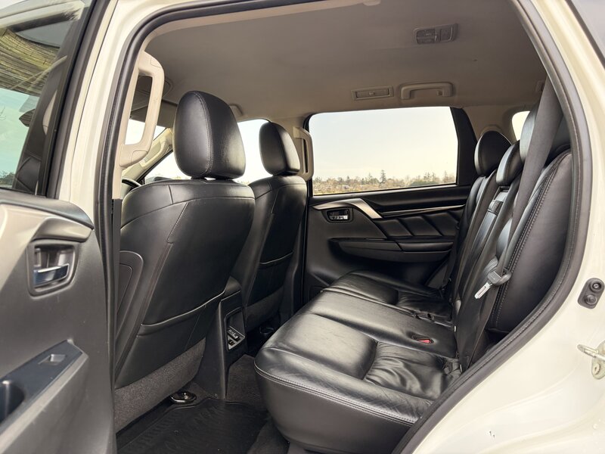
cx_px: 302
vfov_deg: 53.1
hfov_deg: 67.3
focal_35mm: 26
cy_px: 227
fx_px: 454
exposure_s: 1/211
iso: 80
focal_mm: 5.96
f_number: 1.6
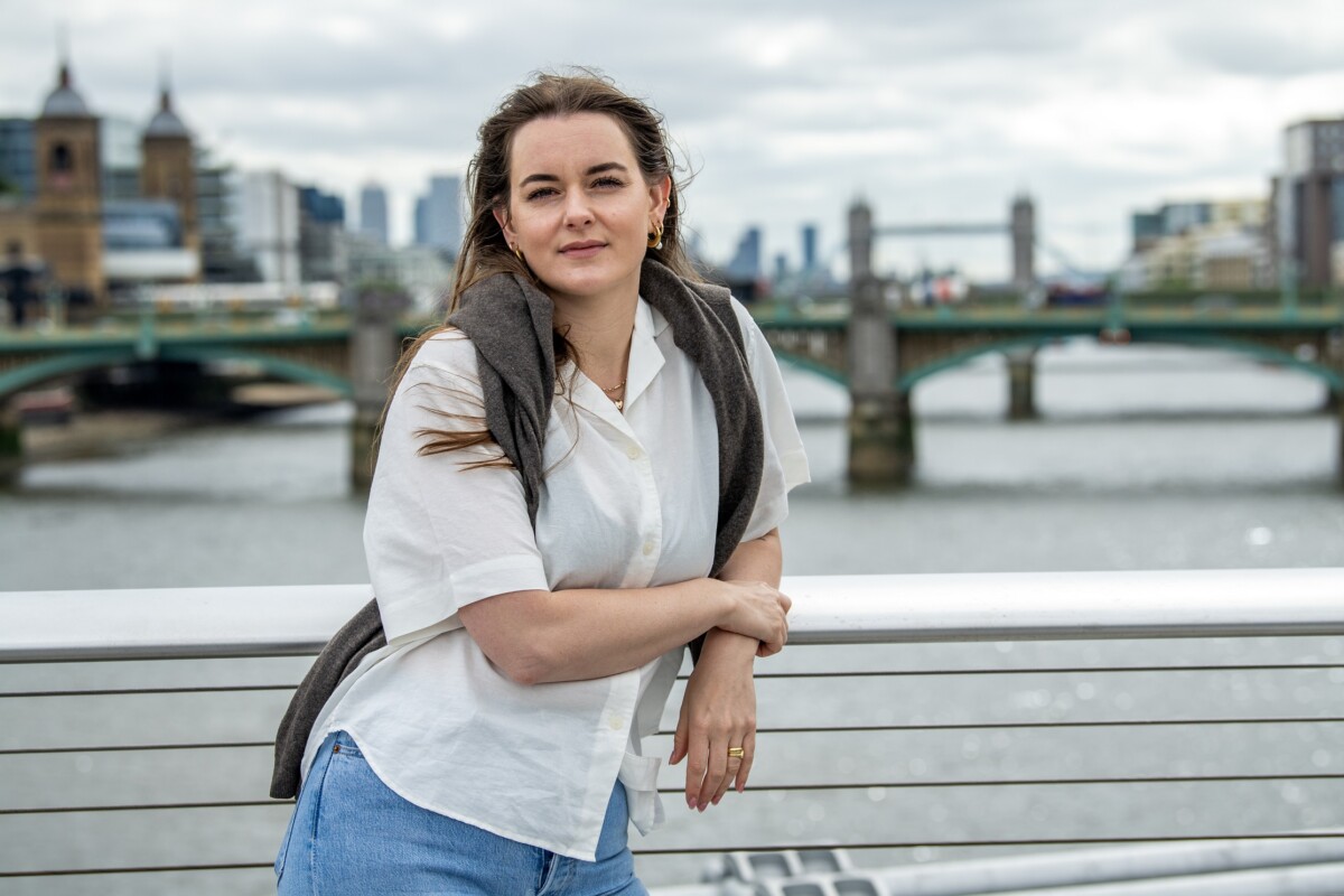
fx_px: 3210
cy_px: 448
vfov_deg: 15.9
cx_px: 672
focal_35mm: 86
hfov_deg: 23.6
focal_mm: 86
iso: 400
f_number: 5
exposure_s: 1/2000
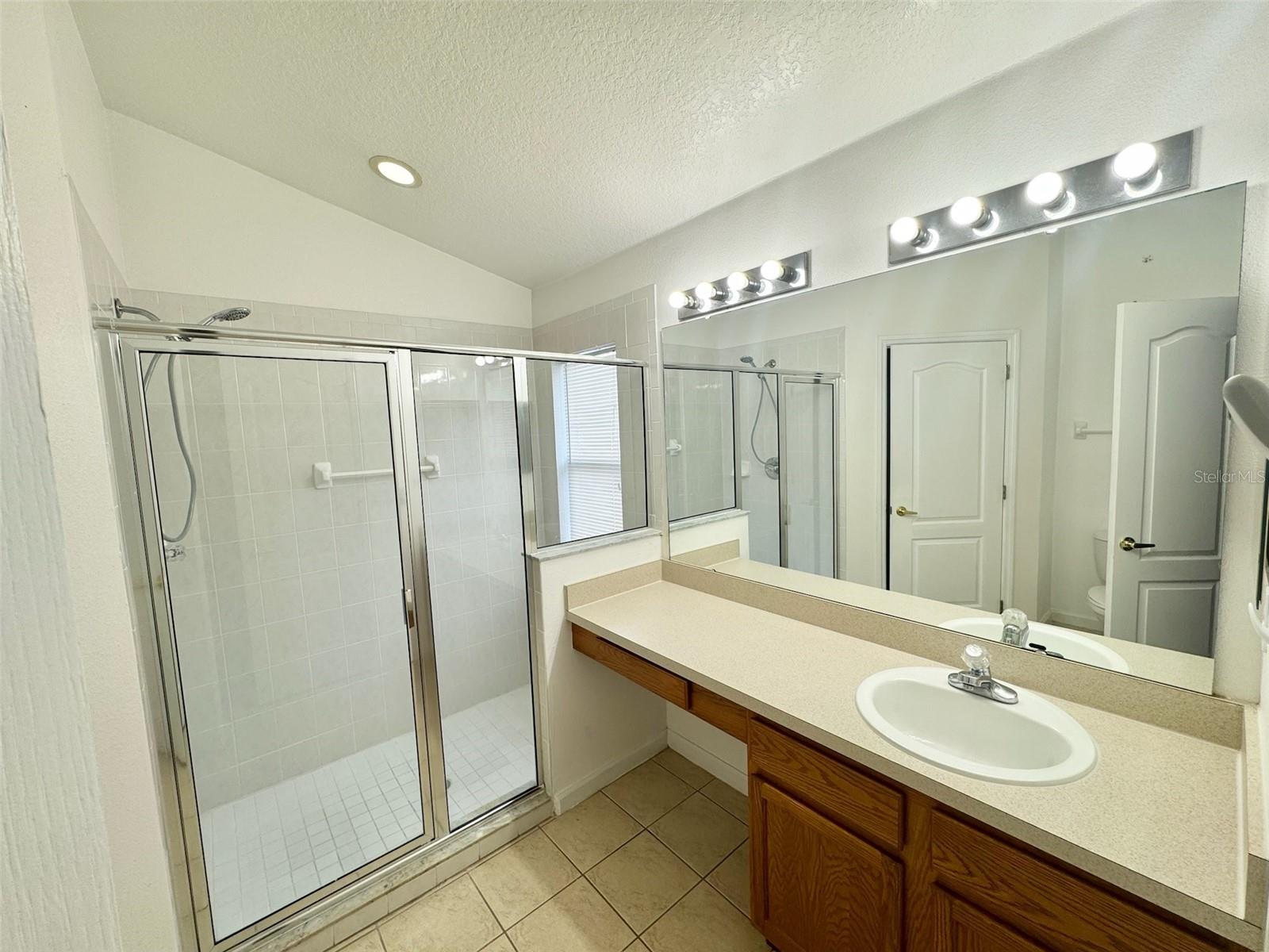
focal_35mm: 14
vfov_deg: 85.7
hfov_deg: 102.1
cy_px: 476
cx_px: 634
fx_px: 513
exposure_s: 1/148
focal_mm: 2.22
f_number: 2.2
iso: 40
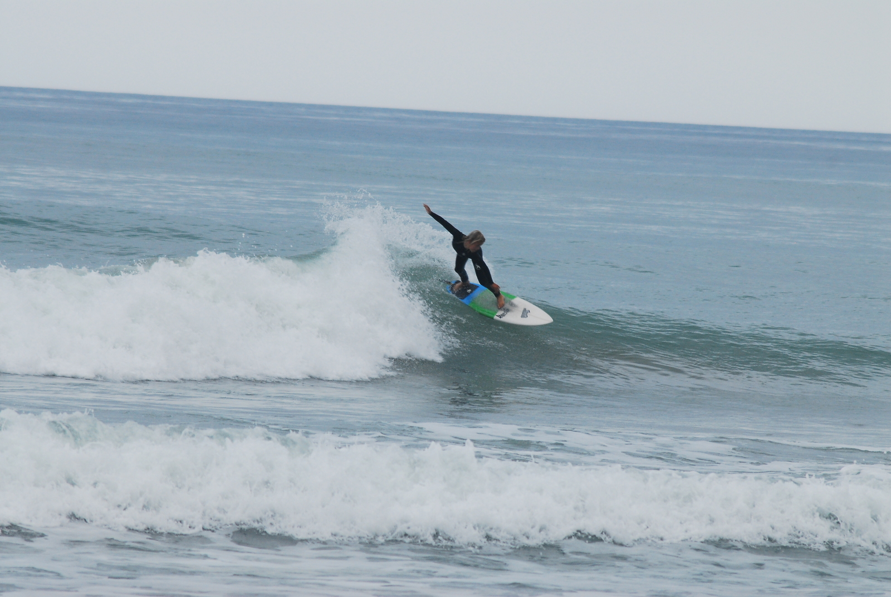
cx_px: 446
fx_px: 11151
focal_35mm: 450
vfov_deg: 3.1
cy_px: 298
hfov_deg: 4.6
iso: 400
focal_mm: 300
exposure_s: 1/250
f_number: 8
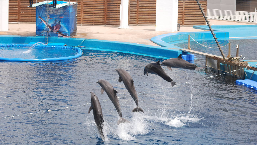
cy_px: 84
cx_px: 129
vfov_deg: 10.9
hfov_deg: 19.3
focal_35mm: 111
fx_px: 756
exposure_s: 1/500
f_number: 5.6
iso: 110
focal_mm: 70
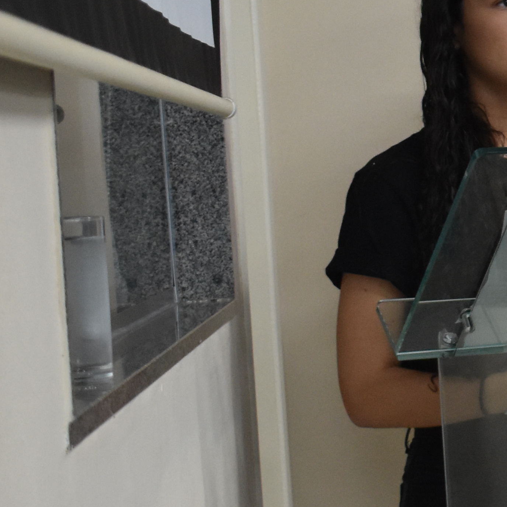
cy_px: 406
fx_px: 2585
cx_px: 1007
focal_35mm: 156
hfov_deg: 10.3
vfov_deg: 11.2
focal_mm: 28
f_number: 4.2
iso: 1400
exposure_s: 1/60
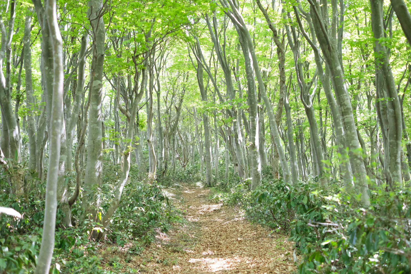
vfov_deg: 25.5
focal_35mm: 53
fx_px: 605
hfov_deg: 37.5
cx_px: 206
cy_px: 137
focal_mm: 35
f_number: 2
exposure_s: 1/8000
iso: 8000
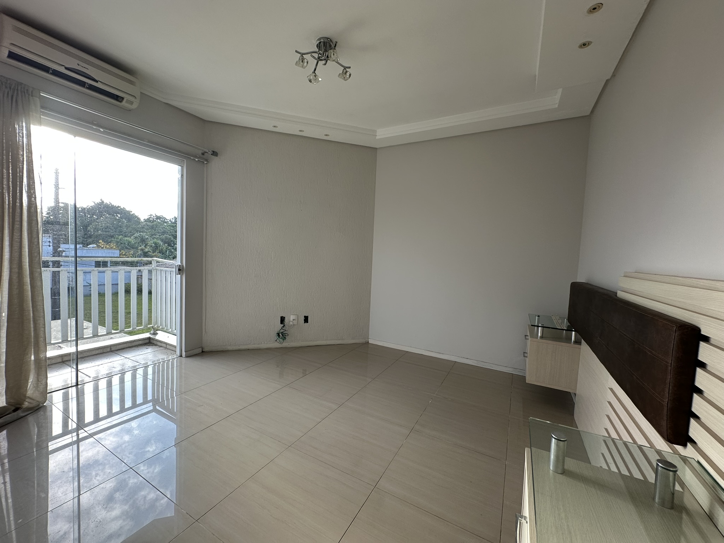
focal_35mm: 14
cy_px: 272
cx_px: 362
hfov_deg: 102.1
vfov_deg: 85.7
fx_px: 293
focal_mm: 2.22
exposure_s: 1/99
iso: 50
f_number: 2.2
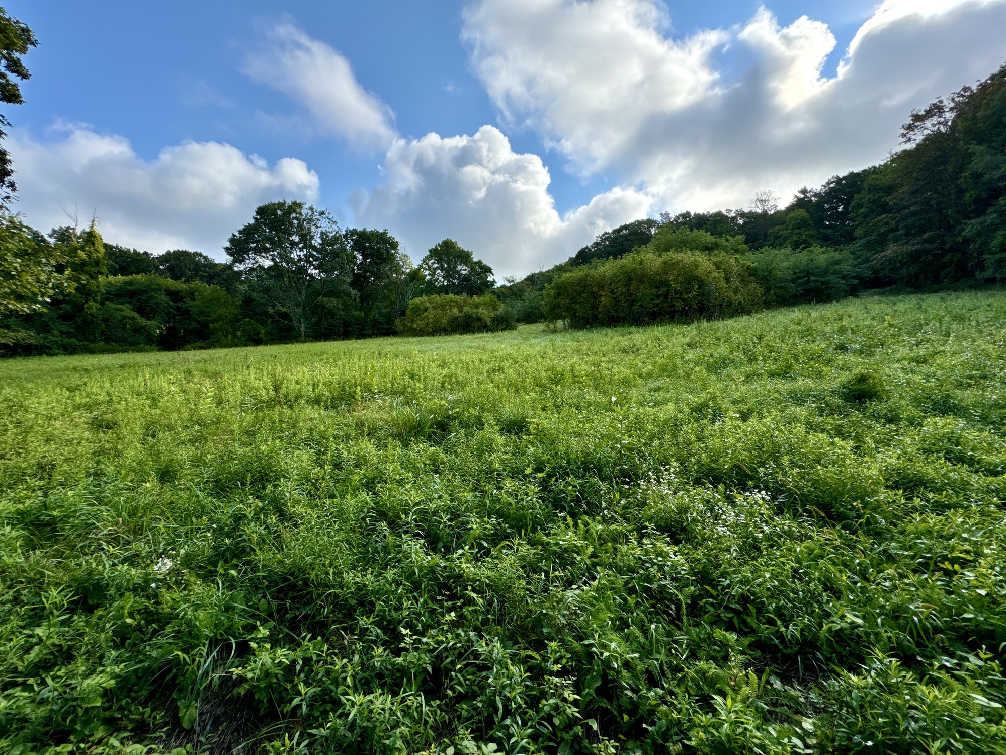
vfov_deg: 85.7
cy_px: 378
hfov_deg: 102.1
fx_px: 407
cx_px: 503
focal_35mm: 14
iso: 40
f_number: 2.2
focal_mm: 2.22
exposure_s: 1/1126
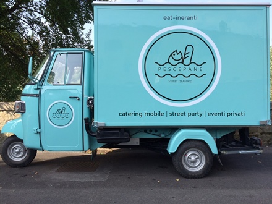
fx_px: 228
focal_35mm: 29
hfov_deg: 61.7
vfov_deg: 48.2
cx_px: 136
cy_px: 102
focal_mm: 4.15
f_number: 2.2
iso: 32
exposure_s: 1/746
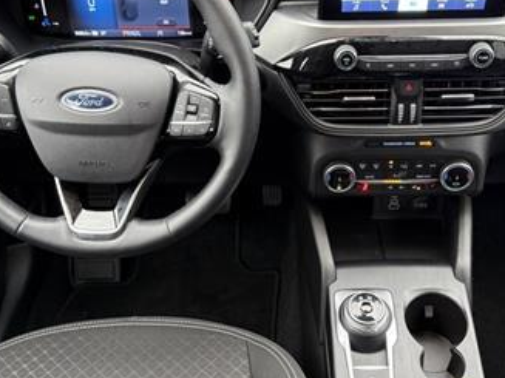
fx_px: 685
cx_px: 276
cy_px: 197
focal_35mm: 47
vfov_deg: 30.9
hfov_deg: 40.4
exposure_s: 1/62
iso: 200
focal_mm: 6.76
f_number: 1.78
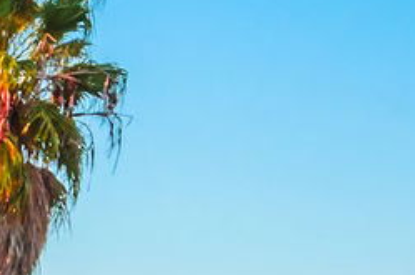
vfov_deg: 4.5
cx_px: -590
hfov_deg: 6.5
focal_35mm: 299
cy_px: 513
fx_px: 3443
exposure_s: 1/160
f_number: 13
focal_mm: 31
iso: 250
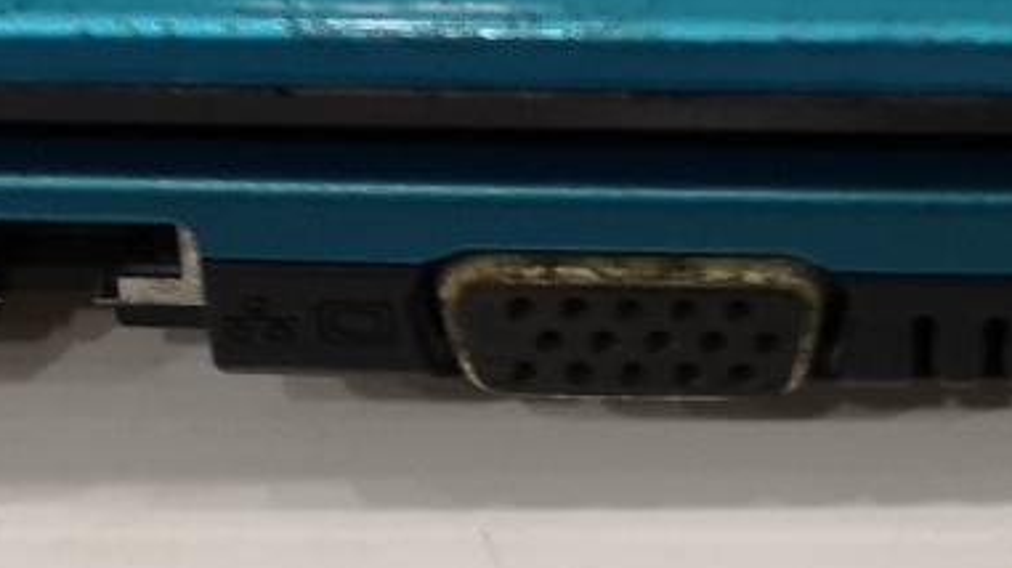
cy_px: -889
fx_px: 3782
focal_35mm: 141
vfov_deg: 7.8
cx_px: 707
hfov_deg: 15.2
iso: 125
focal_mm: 3.95
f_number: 1.8
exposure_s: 1/50
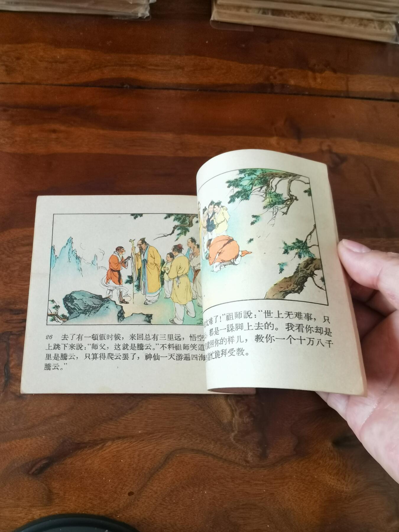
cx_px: 200
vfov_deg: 65.3
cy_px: 266
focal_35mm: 27
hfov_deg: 51.4
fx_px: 415
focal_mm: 2.26
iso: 160
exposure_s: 1/33.3
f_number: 2.2
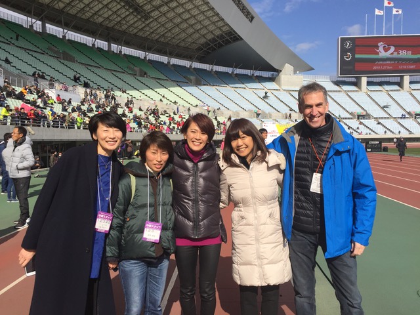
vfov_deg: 48.2
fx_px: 352
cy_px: 158
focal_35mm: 29
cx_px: 210
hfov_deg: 61.7
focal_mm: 4.15
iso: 32
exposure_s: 1/3597
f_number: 2.2
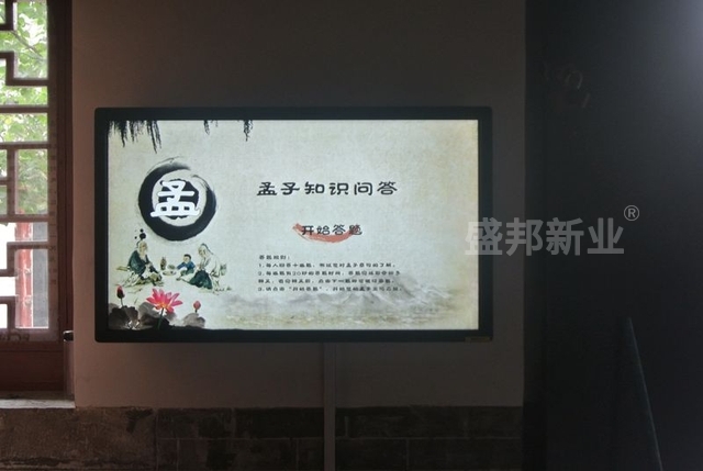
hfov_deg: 43.5
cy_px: 236
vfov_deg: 30.0
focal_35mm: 45
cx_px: 352
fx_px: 880
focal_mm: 16.9
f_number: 4.5
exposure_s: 1/60
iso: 450
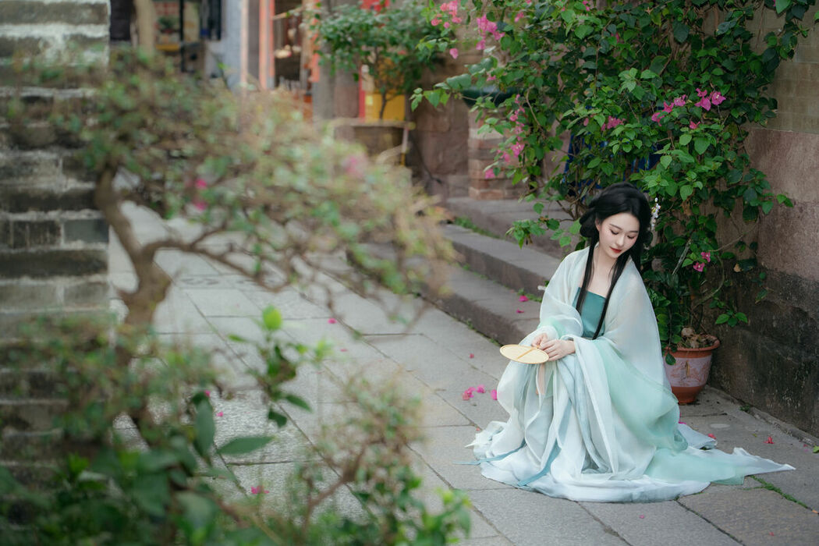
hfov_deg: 26.7
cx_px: 410
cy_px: 273
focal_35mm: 76
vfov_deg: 17.9
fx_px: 1729
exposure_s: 1/125
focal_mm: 76
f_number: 3.2
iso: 200
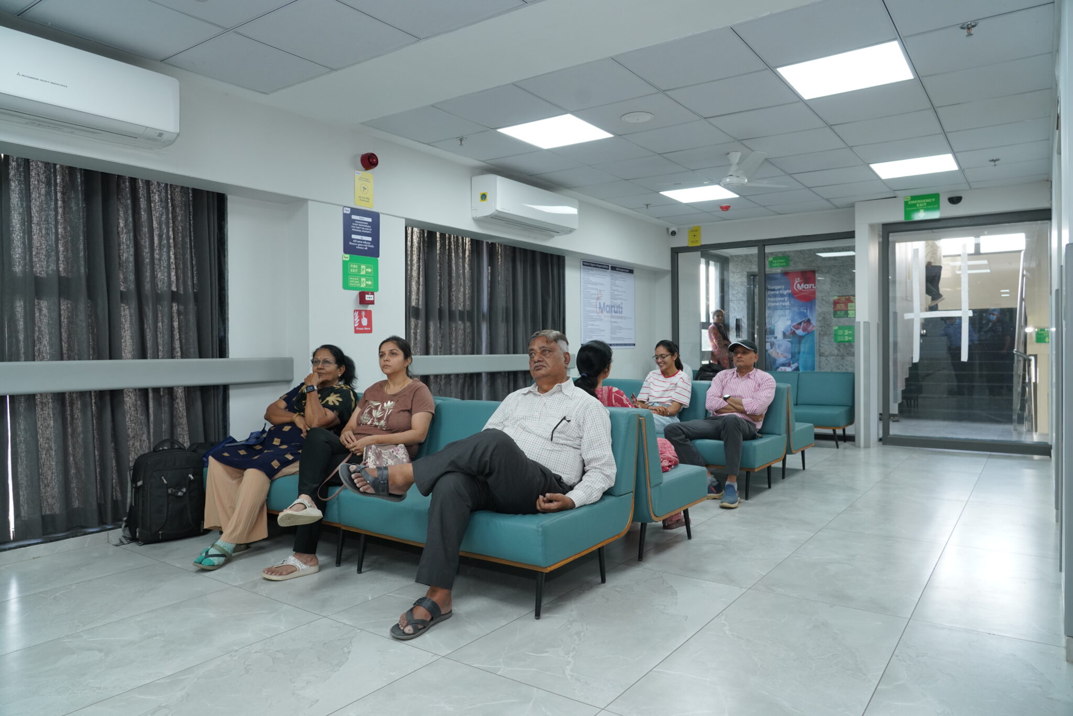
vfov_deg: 53.1
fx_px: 715
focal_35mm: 24
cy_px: 358
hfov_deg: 73.7
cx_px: 536
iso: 1600
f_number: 5.6
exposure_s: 1/125
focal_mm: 24
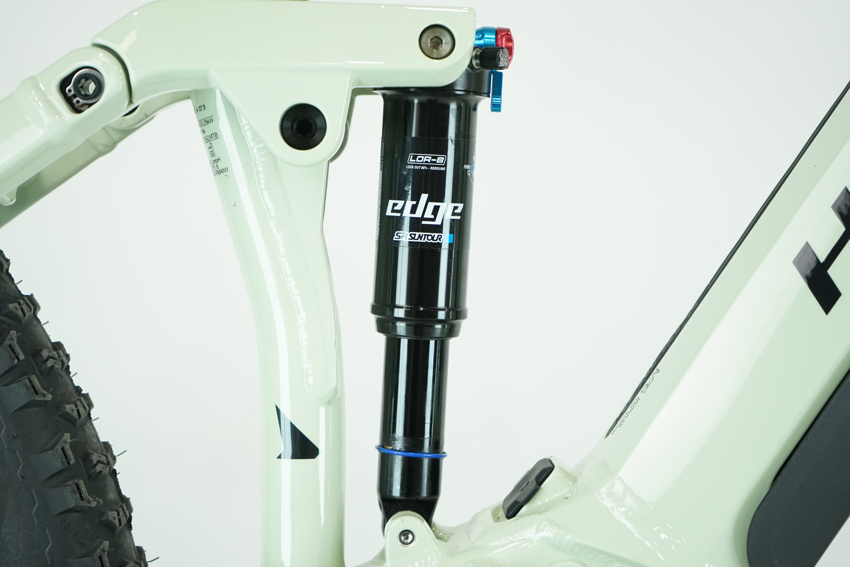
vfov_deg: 19.5
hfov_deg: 28.8
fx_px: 1653
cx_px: 425
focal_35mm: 70
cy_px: 284
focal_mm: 70
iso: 1600
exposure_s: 1/200
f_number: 5.6
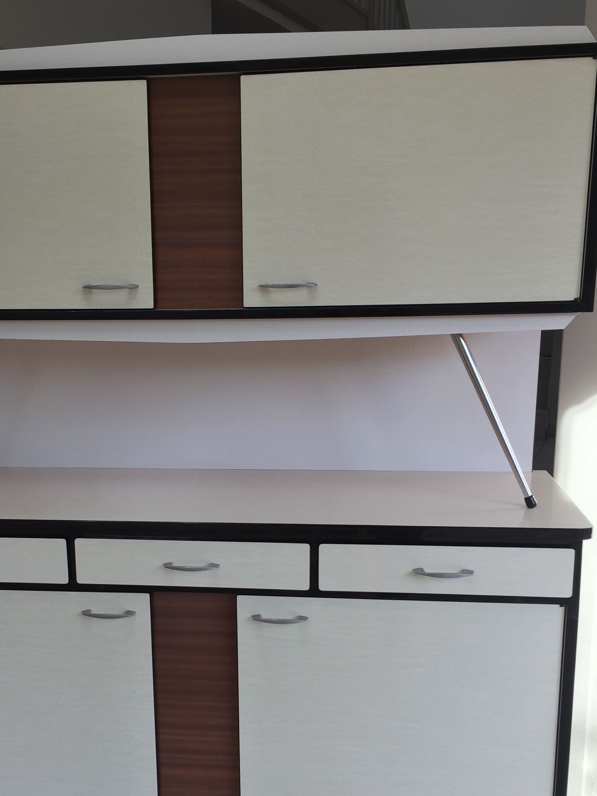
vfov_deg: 44.5
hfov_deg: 34.0
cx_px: 195
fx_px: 966
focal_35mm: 42
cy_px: 495
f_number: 2.2
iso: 32
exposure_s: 1/109
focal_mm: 4.15
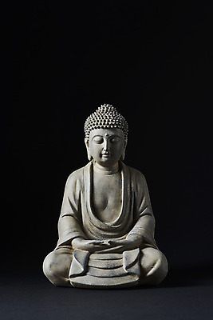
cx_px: 106
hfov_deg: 13.1
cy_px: 160
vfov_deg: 19.4
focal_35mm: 105
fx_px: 931
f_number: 11
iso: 64
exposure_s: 1/125
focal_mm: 105
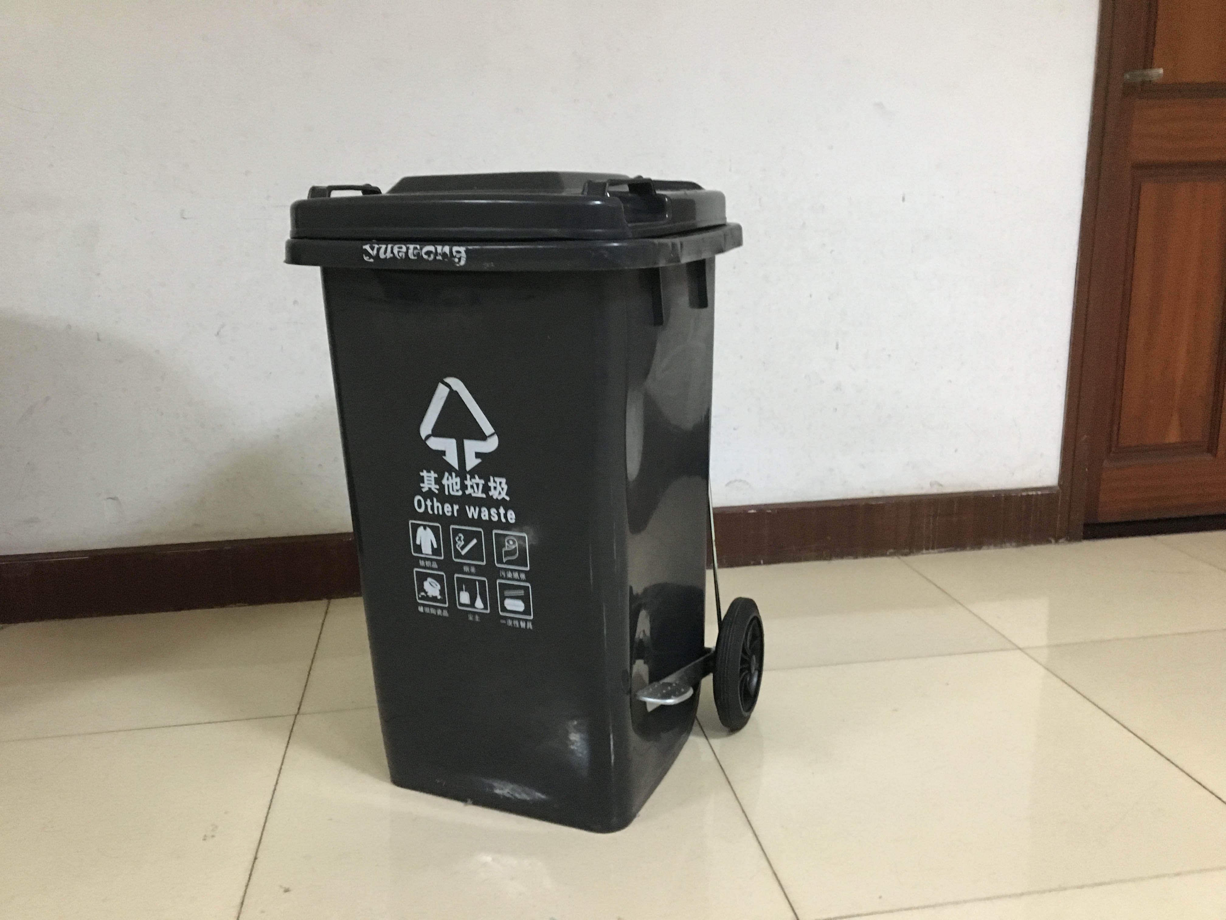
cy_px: 460
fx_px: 1027
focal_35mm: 29
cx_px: 613
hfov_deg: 61.7
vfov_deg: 48.2
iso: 250
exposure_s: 1/17
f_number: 2.2
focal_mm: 4.15
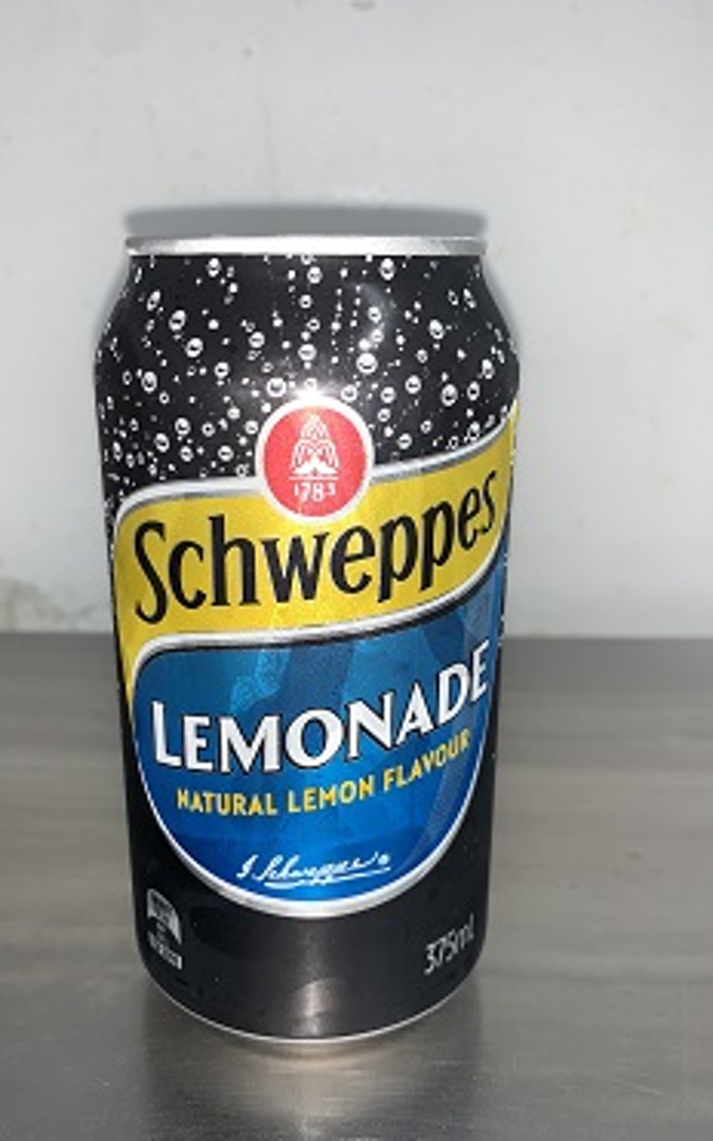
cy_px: 609
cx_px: 333
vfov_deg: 62.8
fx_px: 932
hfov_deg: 41.8
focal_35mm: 30
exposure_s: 1/53
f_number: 1.8
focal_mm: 4.25
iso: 25
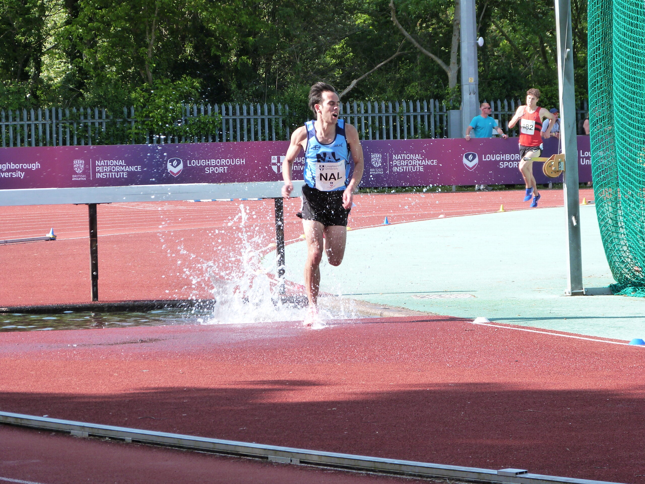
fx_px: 3987
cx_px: 322
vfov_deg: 6.9
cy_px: 242
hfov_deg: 9.2
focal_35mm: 214
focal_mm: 38.6
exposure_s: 1/250
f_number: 4
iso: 160
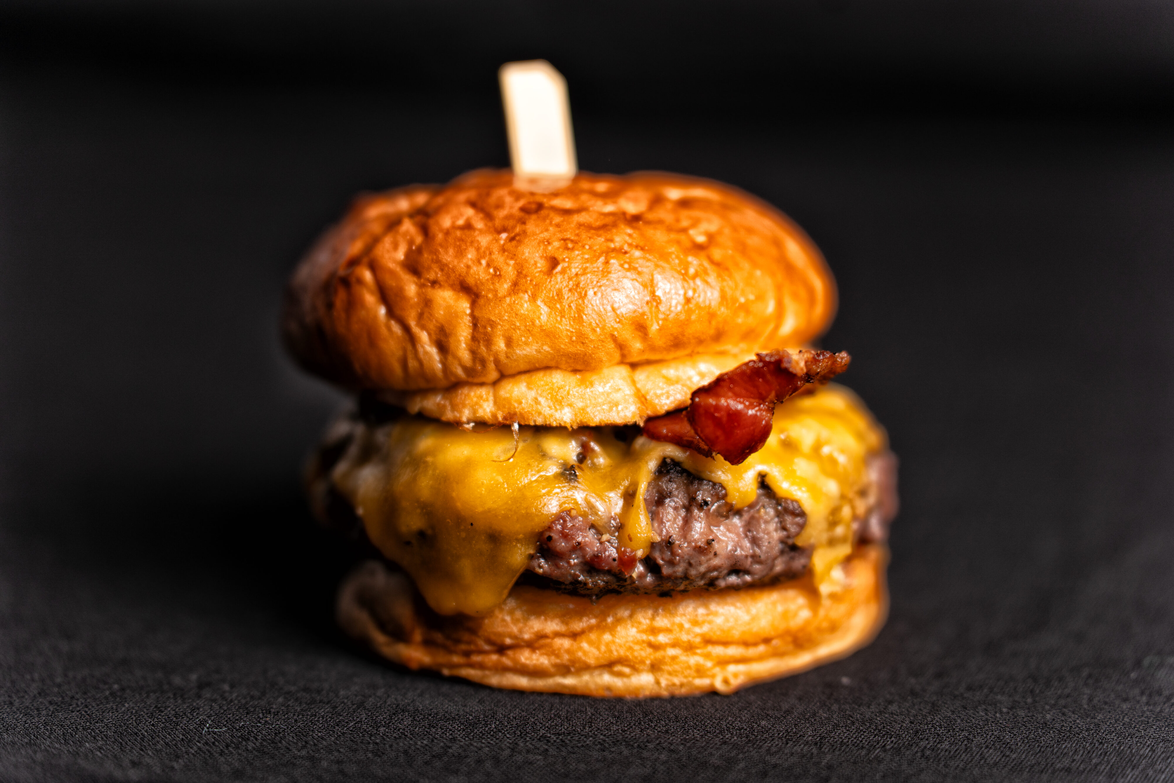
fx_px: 4891
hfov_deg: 13.7
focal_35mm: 150
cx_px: 587
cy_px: 392
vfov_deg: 9.1
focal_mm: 150
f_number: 2.8
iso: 100
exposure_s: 1/200
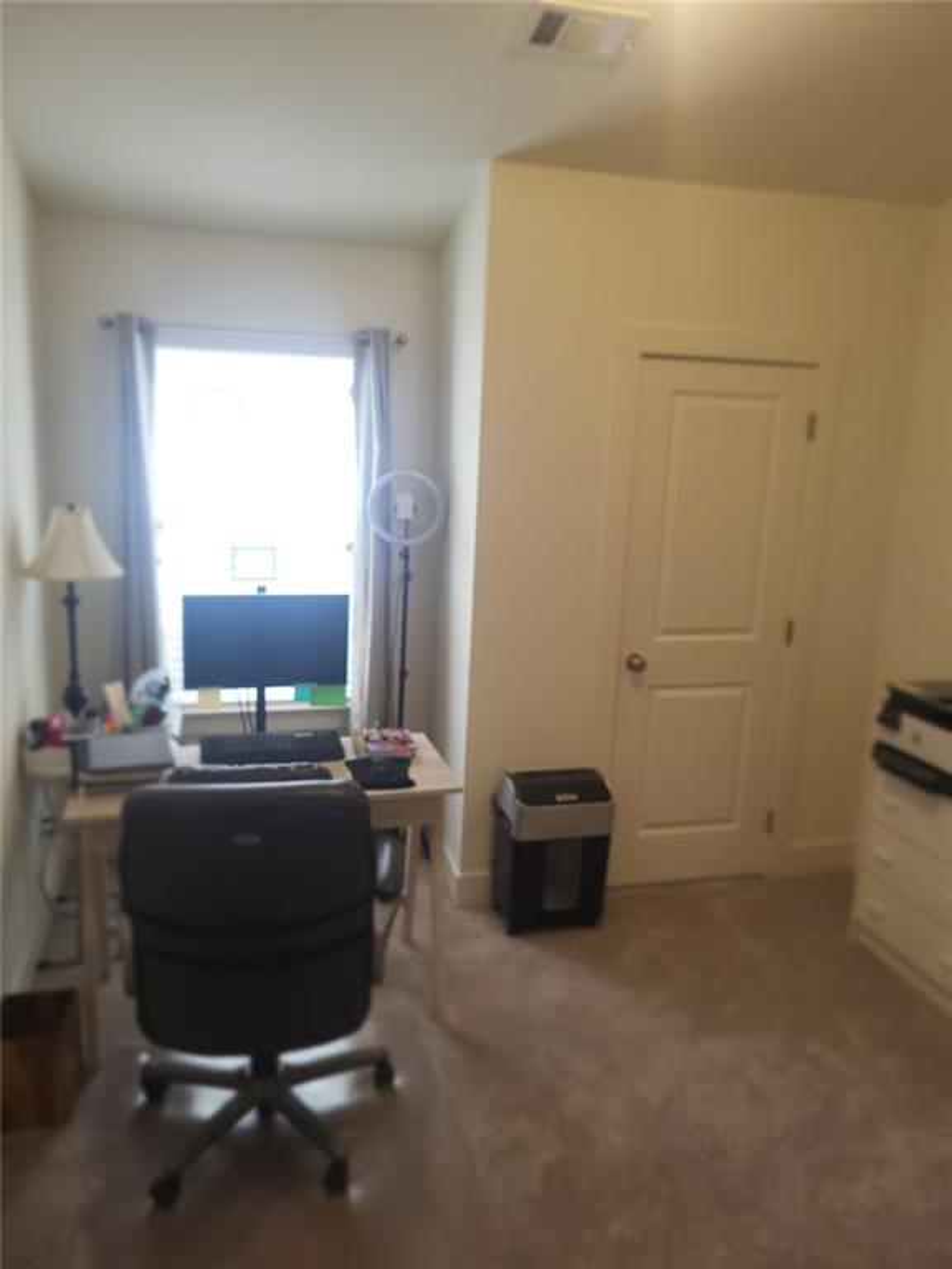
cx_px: 476
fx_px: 953
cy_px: 634
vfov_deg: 67.3
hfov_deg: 53.1
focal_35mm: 26
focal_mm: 5.4
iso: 80
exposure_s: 1/60
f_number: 1.8
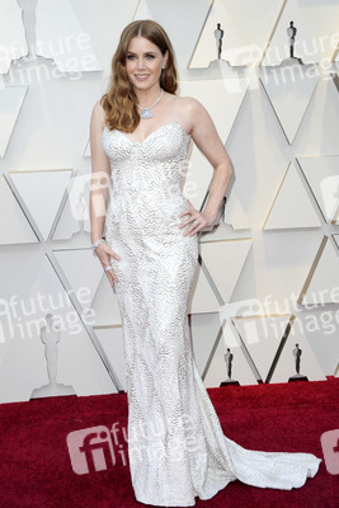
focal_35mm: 65
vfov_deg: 30.9
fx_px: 917
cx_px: 170
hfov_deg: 20.9
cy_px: 254
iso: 800
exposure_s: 1/250
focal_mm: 65
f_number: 8
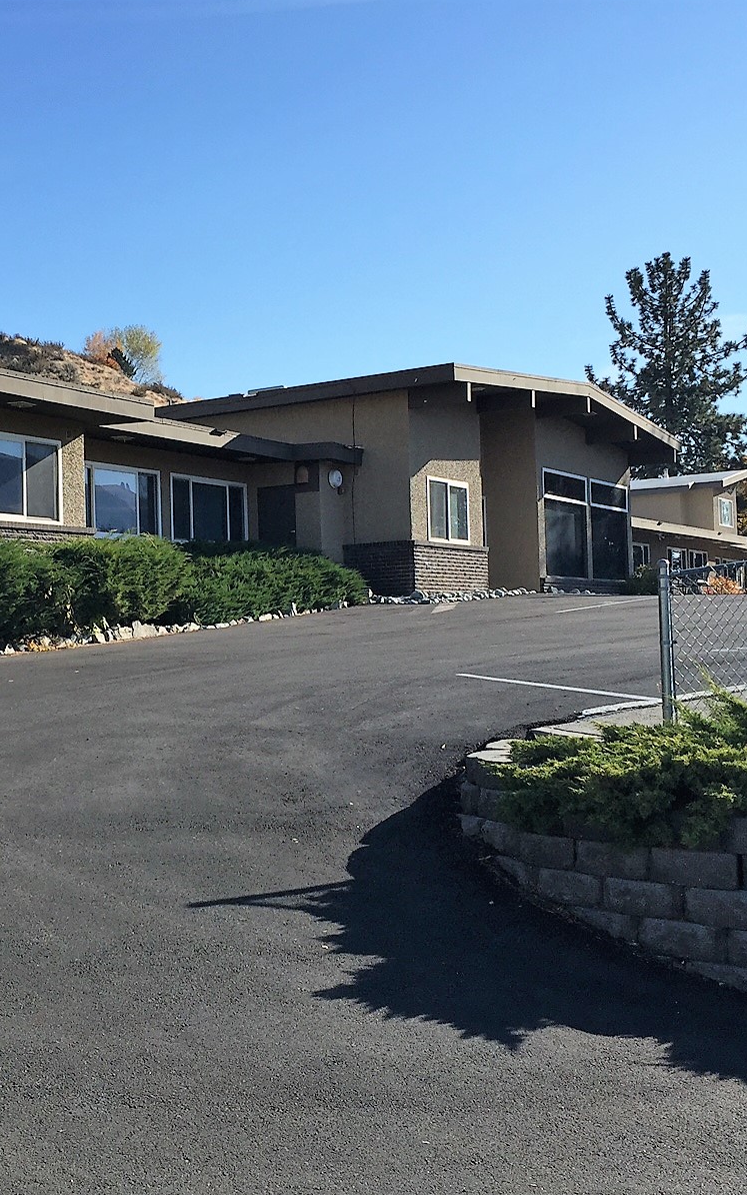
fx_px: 1367
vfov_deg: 47.2
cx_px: 207
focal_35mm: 42
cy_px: 608
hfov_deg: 30.2
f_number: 2.2
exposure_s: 1/1980
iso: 32
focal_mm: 4.15
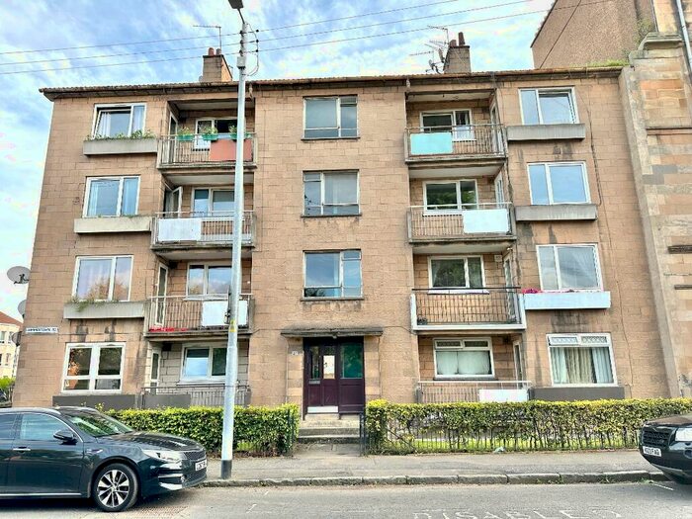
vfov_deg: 56.8
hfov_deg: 71.6
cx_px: 346
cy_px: 260
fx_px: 480
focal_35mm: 24
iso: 80
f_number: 1.78
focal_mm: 6.86
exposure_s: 1/797
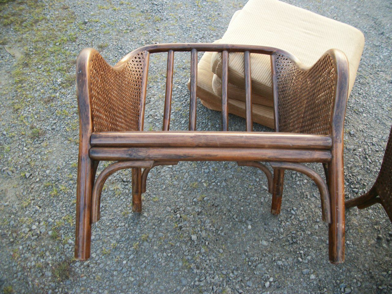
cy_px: 147
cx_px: 196
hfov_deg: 56.8
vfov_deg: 44.2
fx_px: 362
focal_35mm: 32
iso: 80
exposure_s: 1/40
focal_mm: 5.7
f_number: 2.9
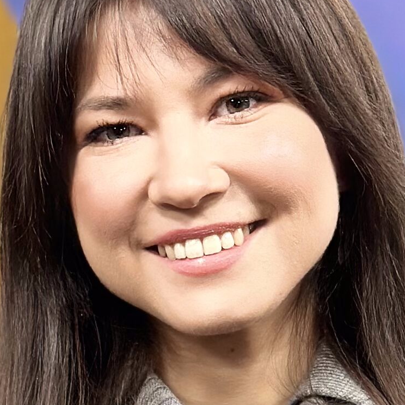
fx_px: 3044
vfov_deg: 7.4
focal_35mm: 230
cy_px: 725
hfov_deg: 7.6
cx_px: 123
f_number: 1.78
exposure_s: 1/100
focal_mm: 6.86
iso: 100
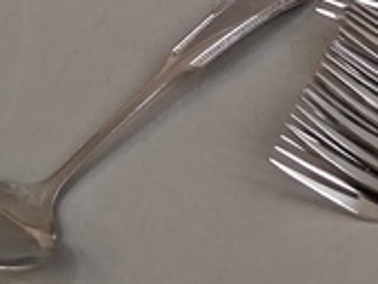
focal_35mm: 127
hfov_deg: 14.1
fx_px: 1389
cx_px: 625
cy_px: -64
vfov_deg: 11.5
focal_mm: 4
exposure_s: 1/100
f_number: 1.8
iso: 400
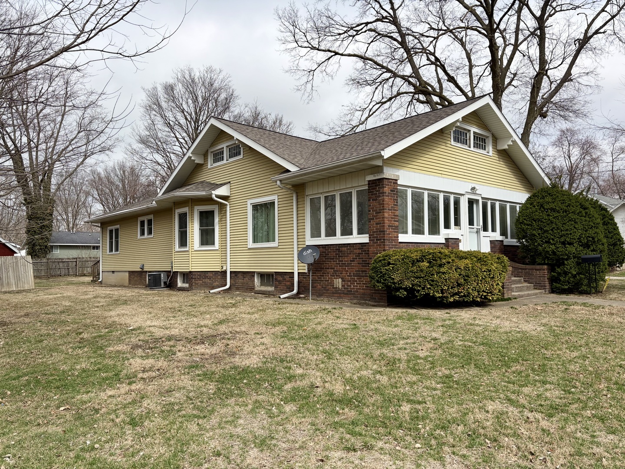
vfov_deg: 53.1
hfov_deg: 67.3
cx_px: 312
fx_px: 469
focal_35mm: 26
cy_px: 234
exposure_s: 1/3279
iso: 50
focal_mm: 5.96
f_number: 1.6
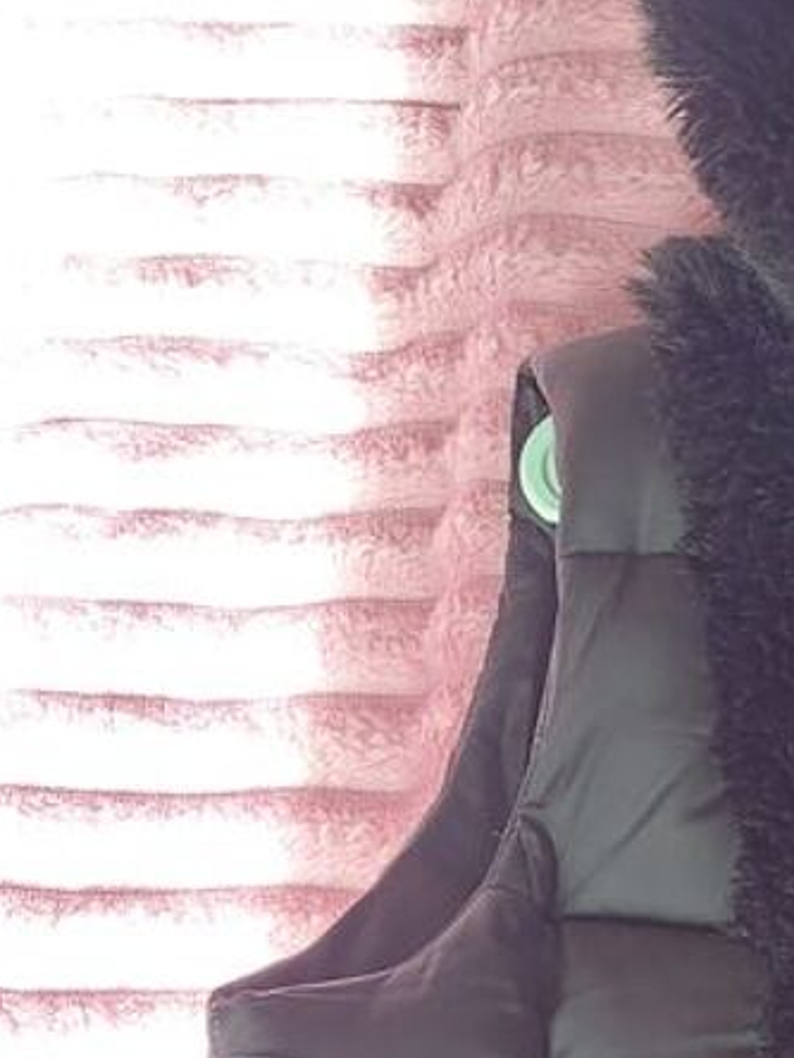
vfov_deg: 26.3
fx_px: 2202
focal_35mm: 72
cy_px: 923
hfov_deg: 18.4
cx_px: 1156
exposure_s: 1/50
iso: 250
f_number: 1.8
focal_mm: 5.23
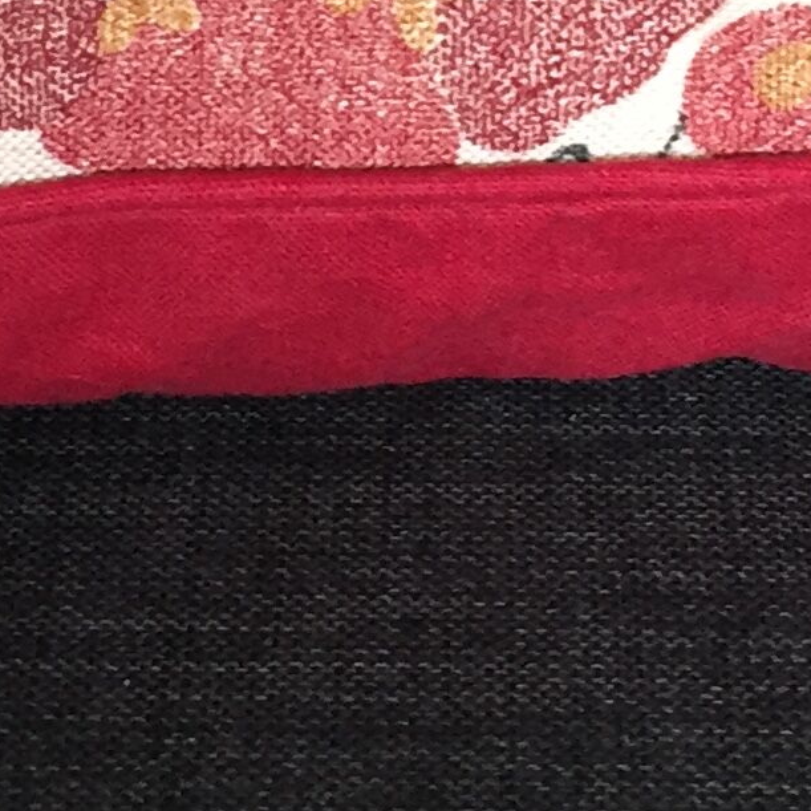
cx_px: 503
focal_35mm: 137
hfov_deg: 12.7
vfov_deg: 12.5
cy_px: -100
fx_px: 3631
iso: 160
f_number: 2.2
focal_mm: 4.15
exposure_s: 1/33
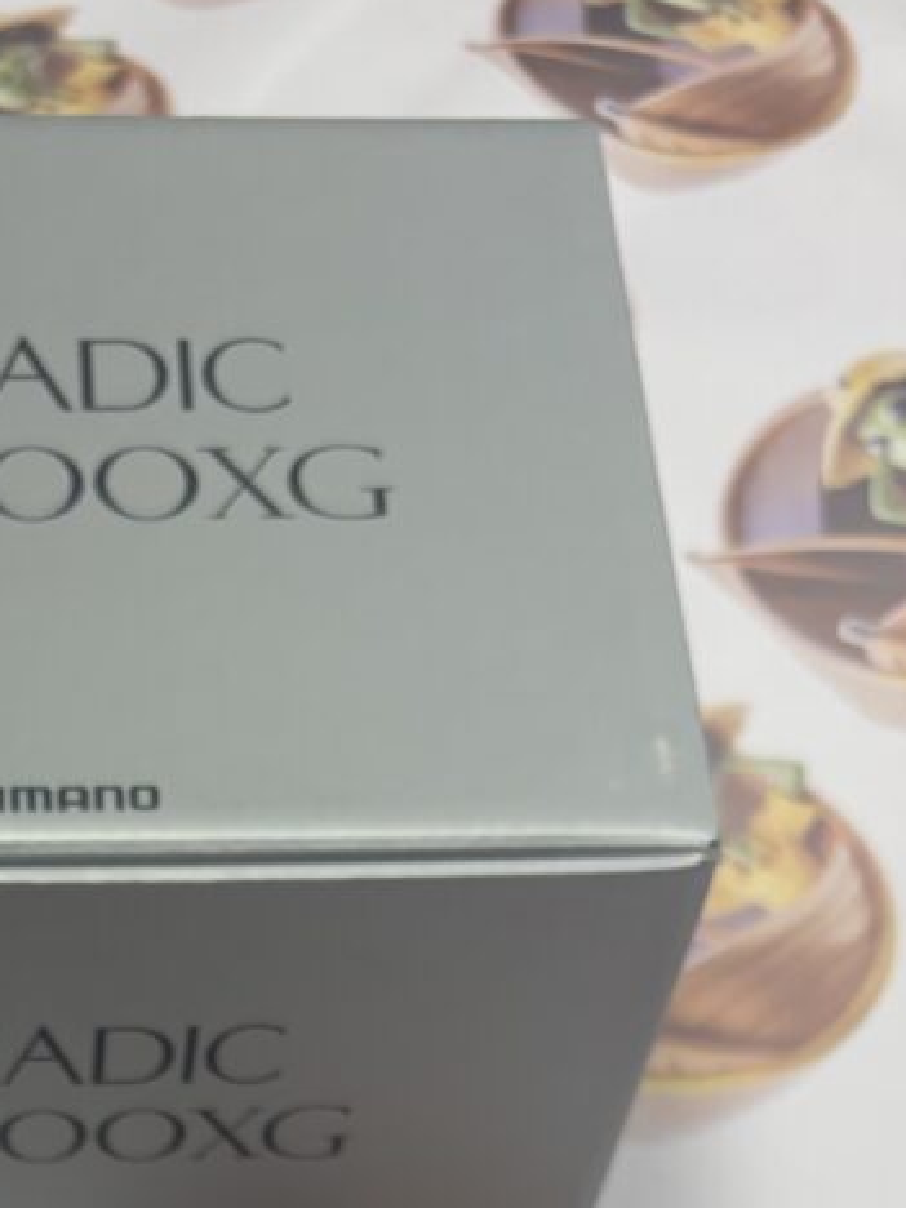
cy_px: 1627
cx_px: 21
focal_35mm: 74
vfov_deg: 23.0
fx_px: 2582
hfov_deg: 19.4
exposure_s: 1/120
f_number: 1.6
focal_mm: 5.96
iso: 125
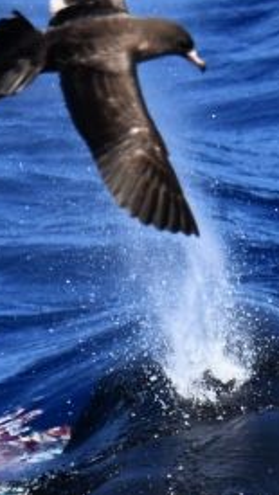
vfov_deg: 2.1
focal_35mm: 1036
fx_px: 13605
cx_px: 119
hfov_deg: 1.2
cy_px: 368
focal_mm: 340
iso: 2200
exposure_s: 1/8000
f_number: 6
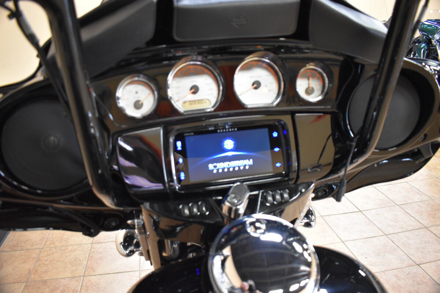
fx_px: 330
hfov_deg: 67.4
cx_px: 220
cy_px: 146
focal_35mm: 27
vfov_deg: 47.9
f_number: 3.5
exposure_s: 1/60
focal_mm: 18
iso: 2500
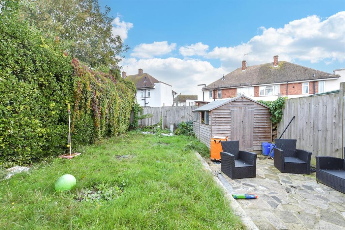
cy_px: 115
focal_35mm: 15
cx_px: 172
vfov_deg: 77.3
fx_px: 144
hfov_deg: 100.4
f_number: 8
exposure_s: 1/40
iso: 160
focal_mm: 10
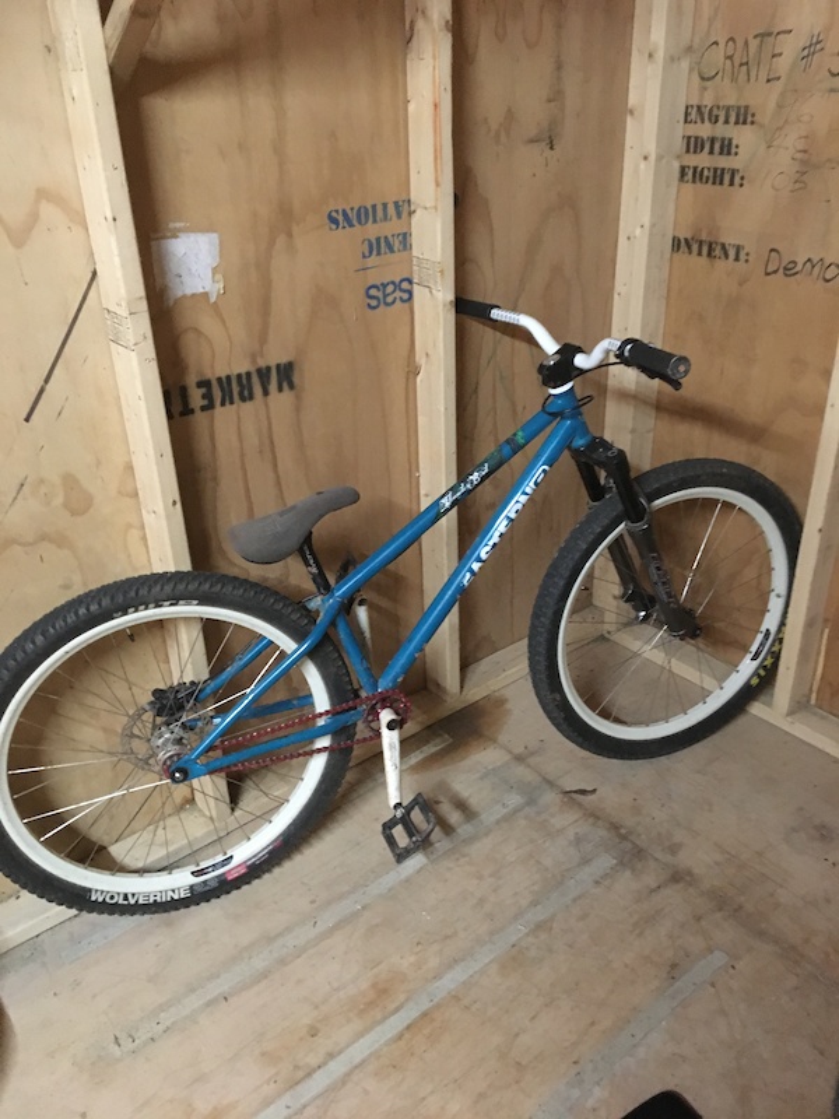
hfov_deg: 48.2
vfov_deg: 61.7
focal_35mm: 29
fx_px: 937
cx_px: 420
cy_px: 560
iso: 400
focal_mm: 4.15
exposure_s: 1/15
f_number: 2.2
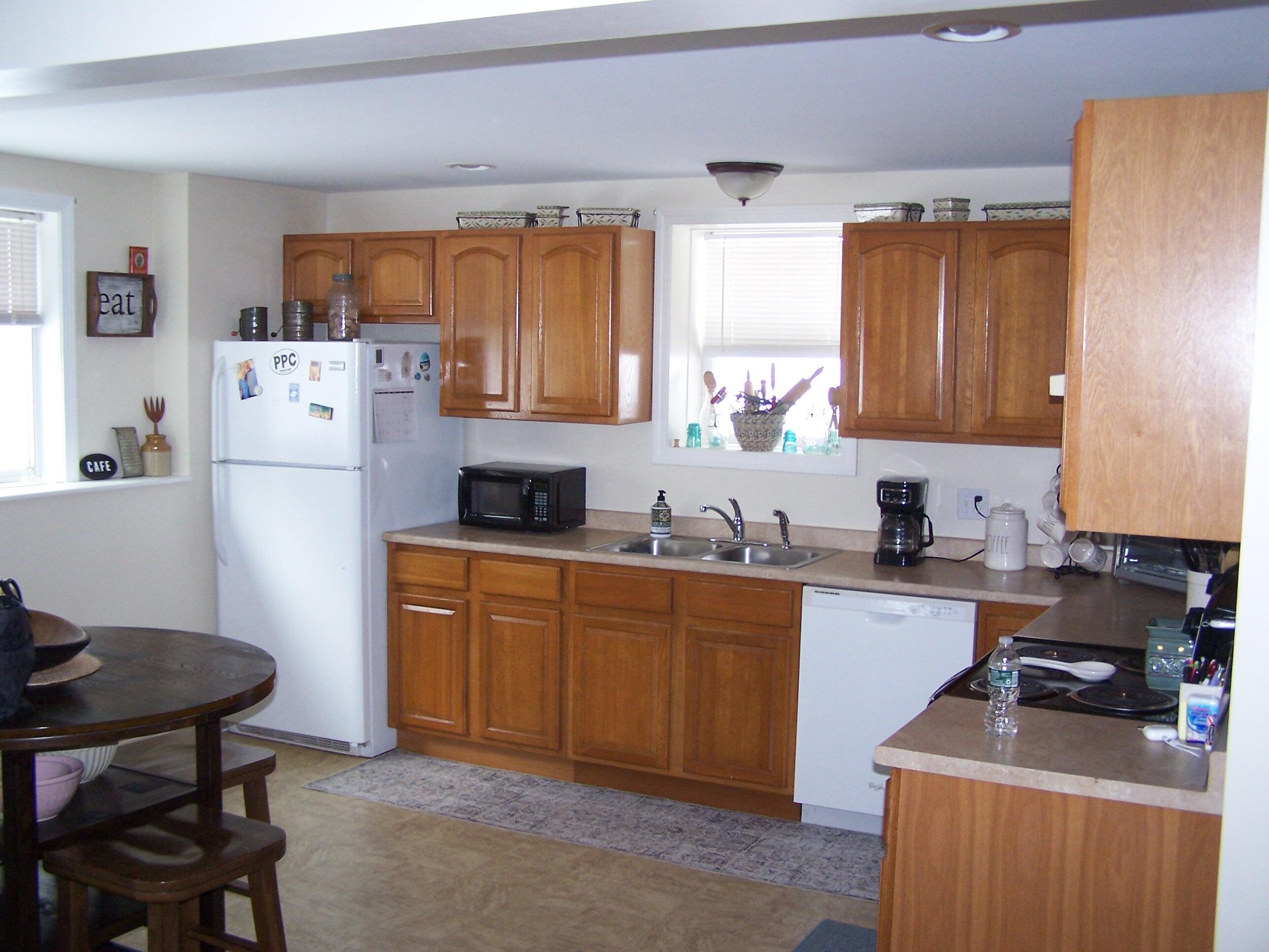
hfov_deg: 49.0
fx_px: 1393
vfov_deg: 37.7
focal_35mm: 38
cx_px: 634
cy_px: 476
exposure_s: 1/60
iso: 140
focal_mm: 6.3
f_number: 2.8
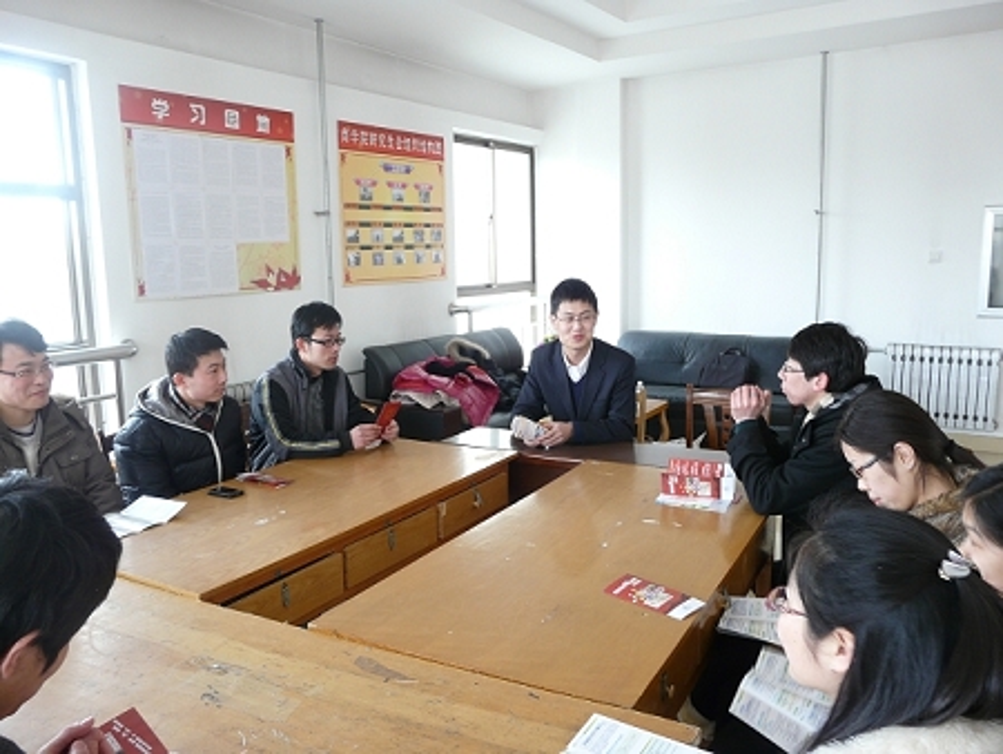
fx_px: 812
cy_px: 377
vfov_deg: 49.8
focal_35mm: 28
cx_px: 502
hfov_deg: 63.4
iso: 100
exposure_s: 1/20
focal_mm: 4.6
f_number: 2.8
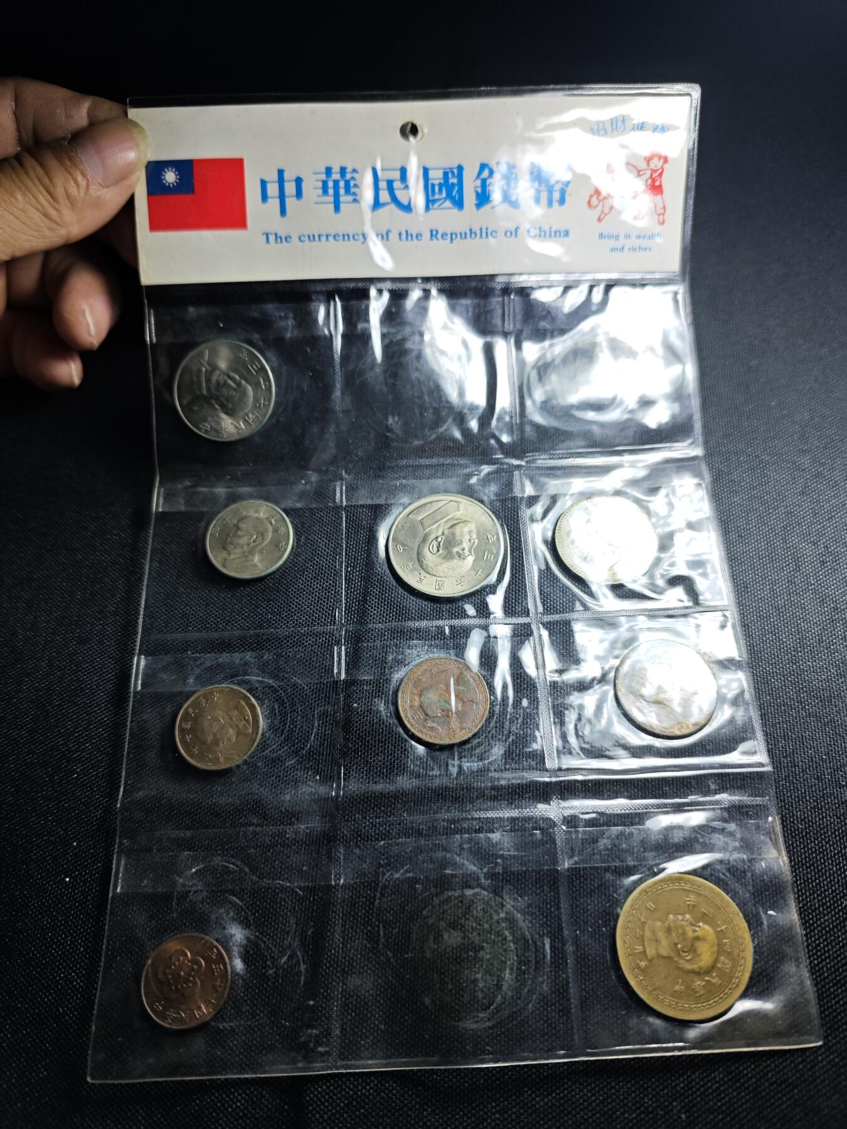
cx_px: 424
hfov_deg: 56.8
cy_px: 564
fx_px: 783
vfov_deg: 71.6
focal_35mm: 24
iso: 64
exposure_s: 1/100
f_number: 1.6
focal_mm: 5.84
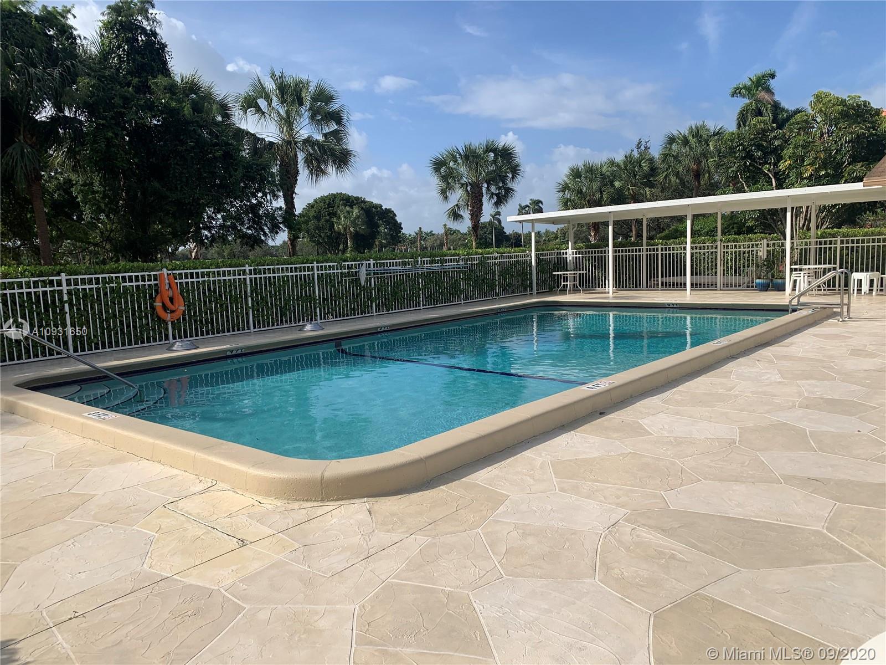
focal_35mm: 26
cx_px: 443
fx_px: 665
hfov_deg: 67.3
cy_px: 332
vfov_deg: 53.1
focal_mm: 4.25
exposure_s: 1/3521
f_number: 1.8
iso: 25
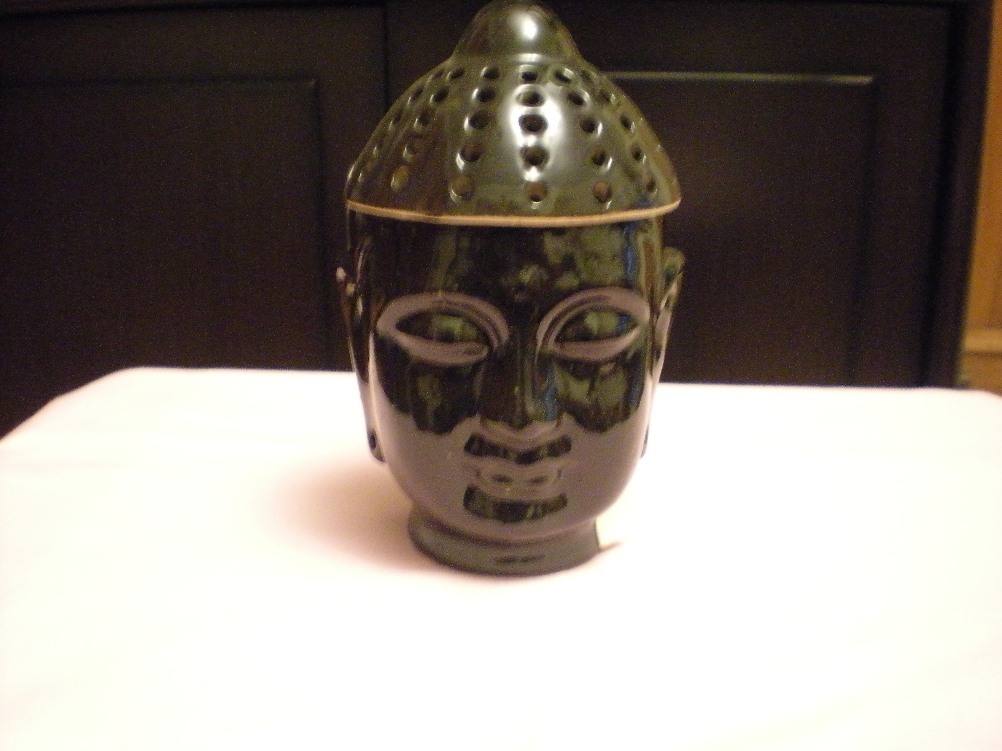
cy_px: 376
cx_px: 501
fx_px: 1100
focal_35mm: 38
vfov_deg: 37.7
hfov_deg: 49.0
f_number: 3.1
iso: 800
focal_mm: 6.3
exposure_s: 1/5
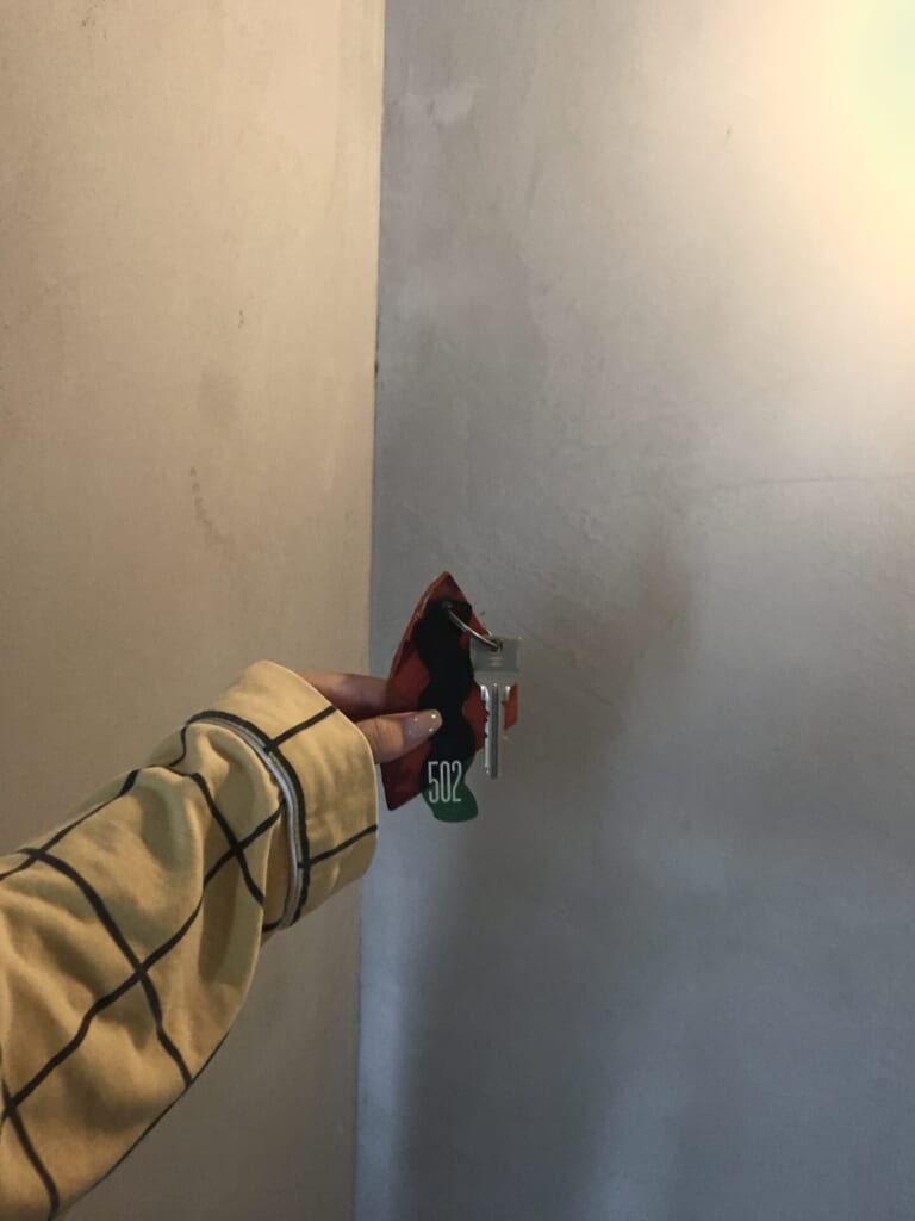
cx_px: 458
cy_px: 610
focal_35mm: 29
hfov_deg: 48.2
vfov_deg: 61.7
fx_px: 1022
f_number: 2.2
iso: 200
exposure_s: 1/30
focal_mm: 4.15
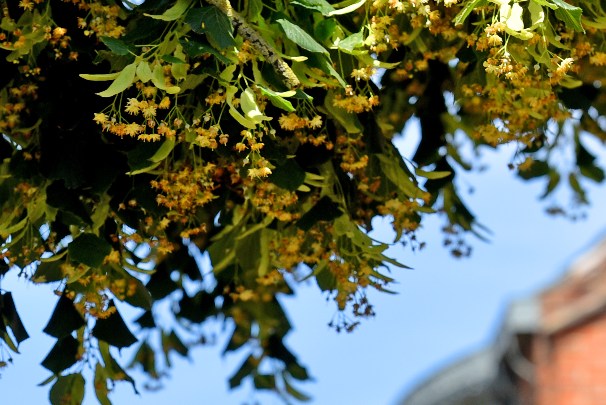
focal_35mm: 367
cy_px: 592
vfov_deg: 3.7
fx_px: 6180
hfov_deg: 5.6
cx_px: 74
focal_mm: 125
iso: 200
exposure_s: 1/800
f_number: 4
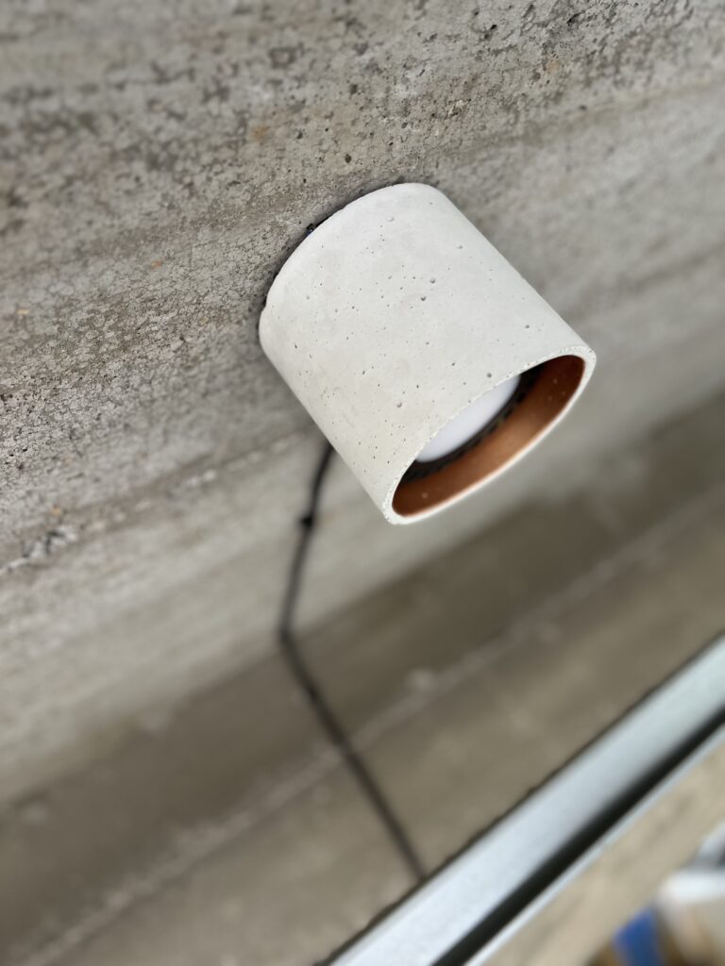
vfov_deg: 67.3
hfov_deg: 53.1
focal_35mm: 26
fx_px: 726
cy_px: 483
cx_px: 362
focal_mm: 5.7
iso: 160
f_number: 1.5
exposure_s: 1/60
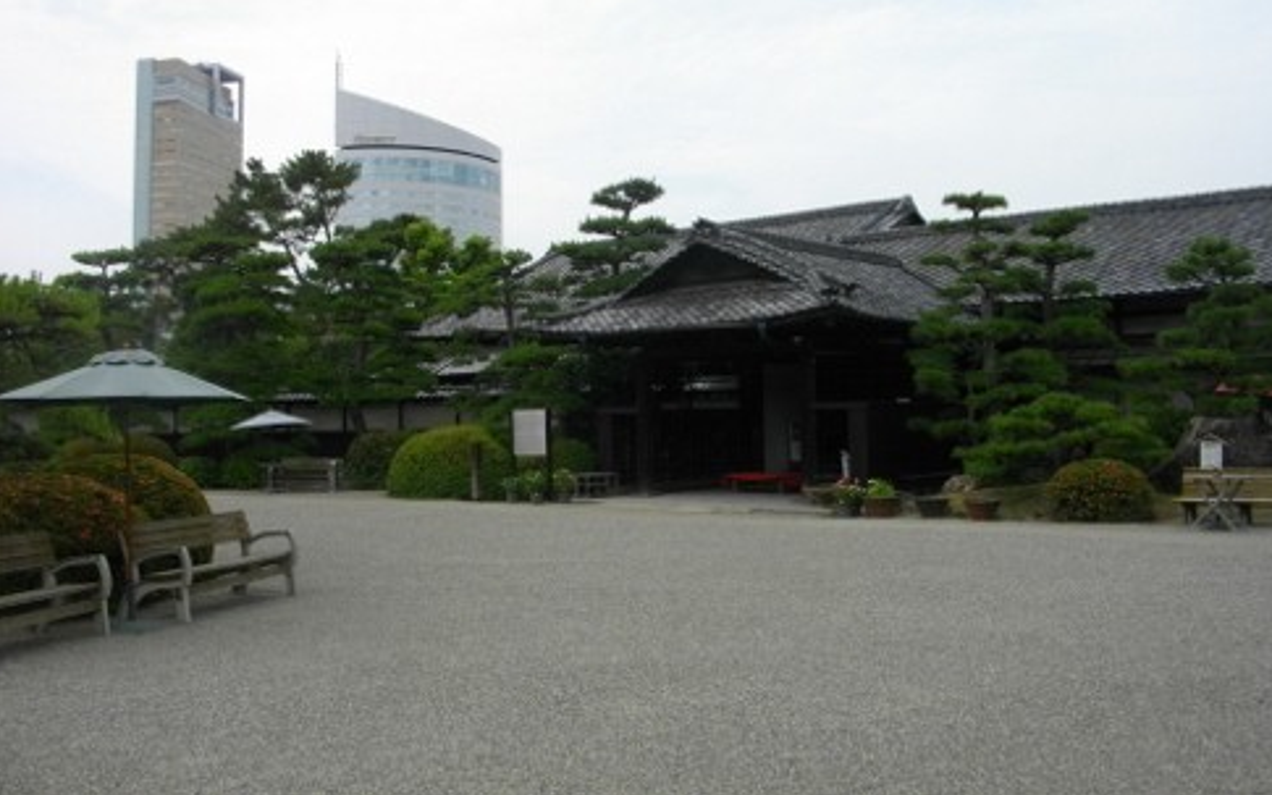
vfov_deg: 36.1
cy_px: 316
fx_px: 1213
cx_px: 653
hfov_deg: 55.3
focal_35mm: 35
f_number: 5.5
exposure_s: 1/400
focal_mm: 5.7
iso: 100
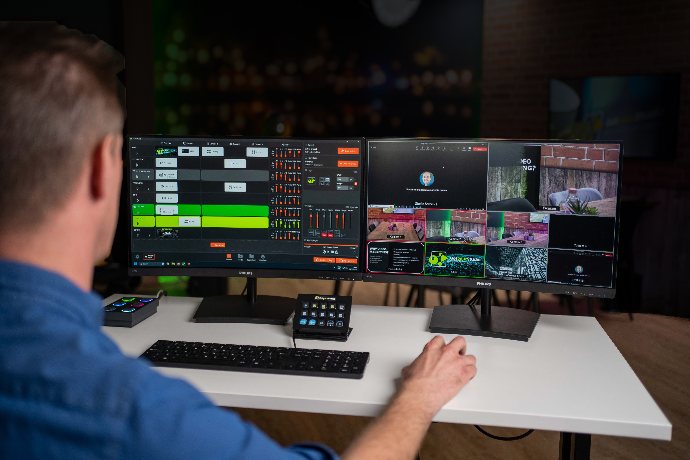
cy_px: 229
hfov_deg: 53.1
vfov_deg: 36.9
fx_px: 690
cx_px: 345
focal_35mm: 36
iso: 200
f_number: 1.8
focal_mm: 35
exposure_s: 1/250
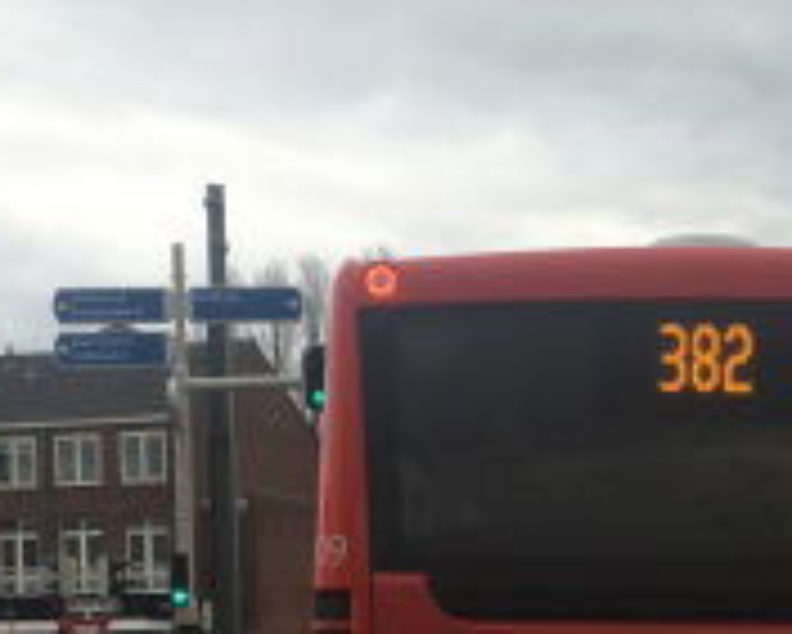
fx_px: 1876
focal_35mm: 80
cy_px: 695
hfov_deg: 23.3
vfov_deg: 18.5
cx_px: 698
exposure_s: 1/557
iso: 25
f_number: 2.2
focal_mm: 4.15
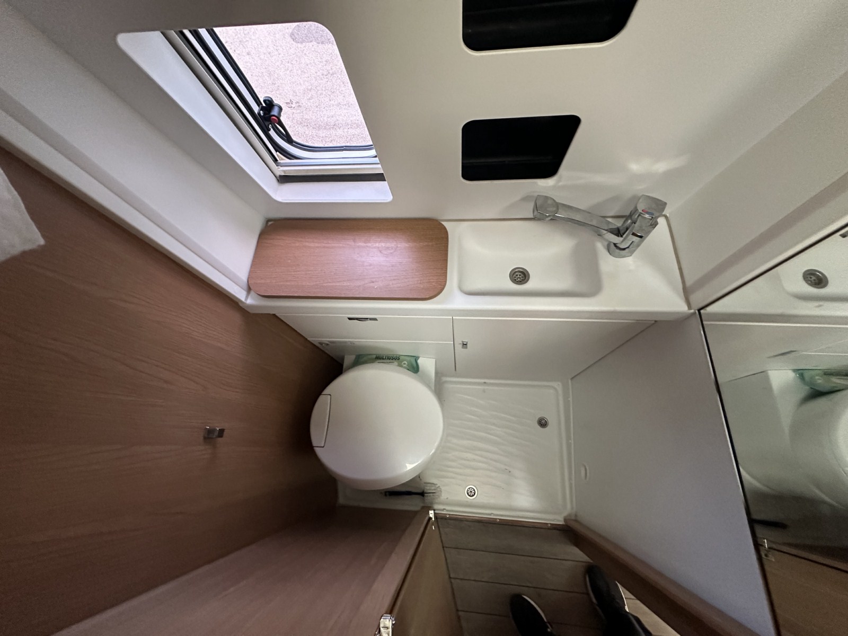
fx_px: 343
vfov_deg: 85.7
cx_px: 424
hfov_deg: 102.1
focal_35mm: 14
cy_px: 318
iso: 640
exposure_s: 1/60
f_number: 2.2
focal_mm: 2.22
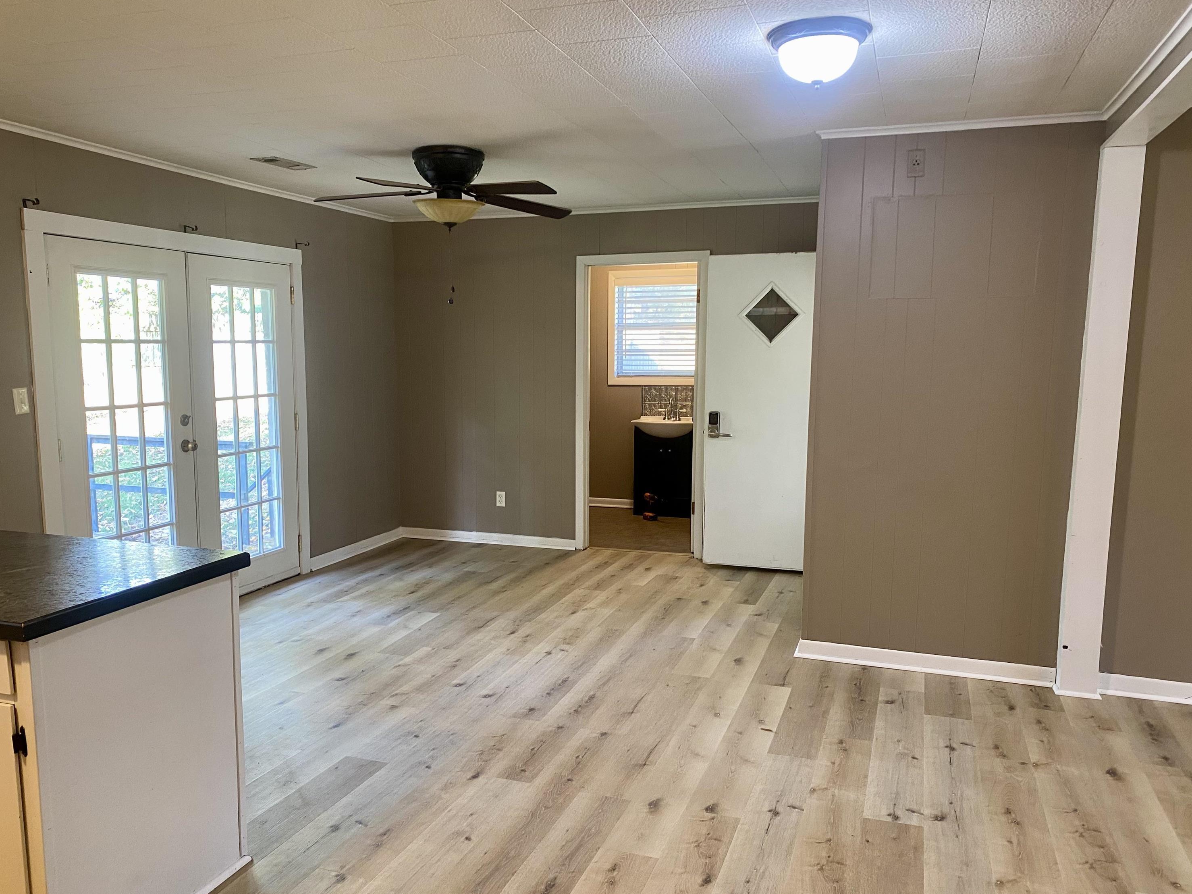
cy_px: 455
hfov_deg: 65.3
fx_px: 930
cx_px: 581
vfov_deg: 51.4
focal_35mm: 27
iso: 160
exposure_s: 1/60
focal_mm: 4.25
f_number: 1.8
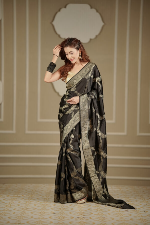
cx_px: 75
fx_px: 531
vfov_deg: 23.9
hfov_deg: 16.1
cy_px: 112
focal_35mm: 85
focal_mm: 85
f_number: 1.6
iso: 320
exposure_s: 1/1600
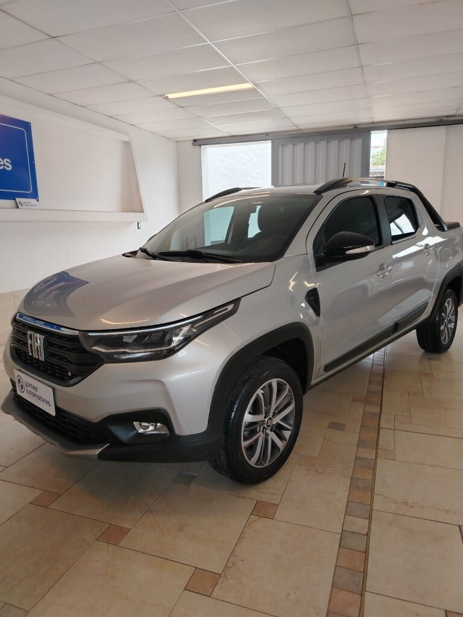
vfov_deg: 71.6
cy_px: 308
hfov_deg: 56.8
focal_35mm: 24
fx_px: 428
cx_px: 232
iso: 353
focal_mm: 5.25
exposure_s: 1/100
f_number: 1.75
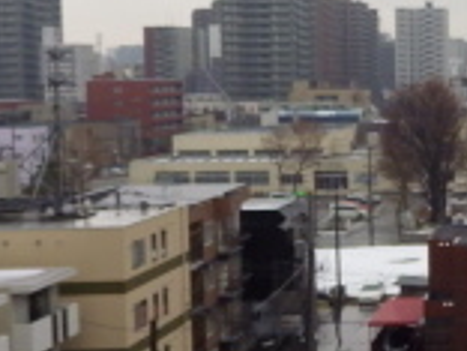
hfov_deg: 18.7
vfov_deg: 16.4
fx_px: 1214
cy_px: 144
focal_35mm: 90
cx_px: 736
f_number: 3.1
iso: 100
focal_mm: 4
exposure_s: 1/320
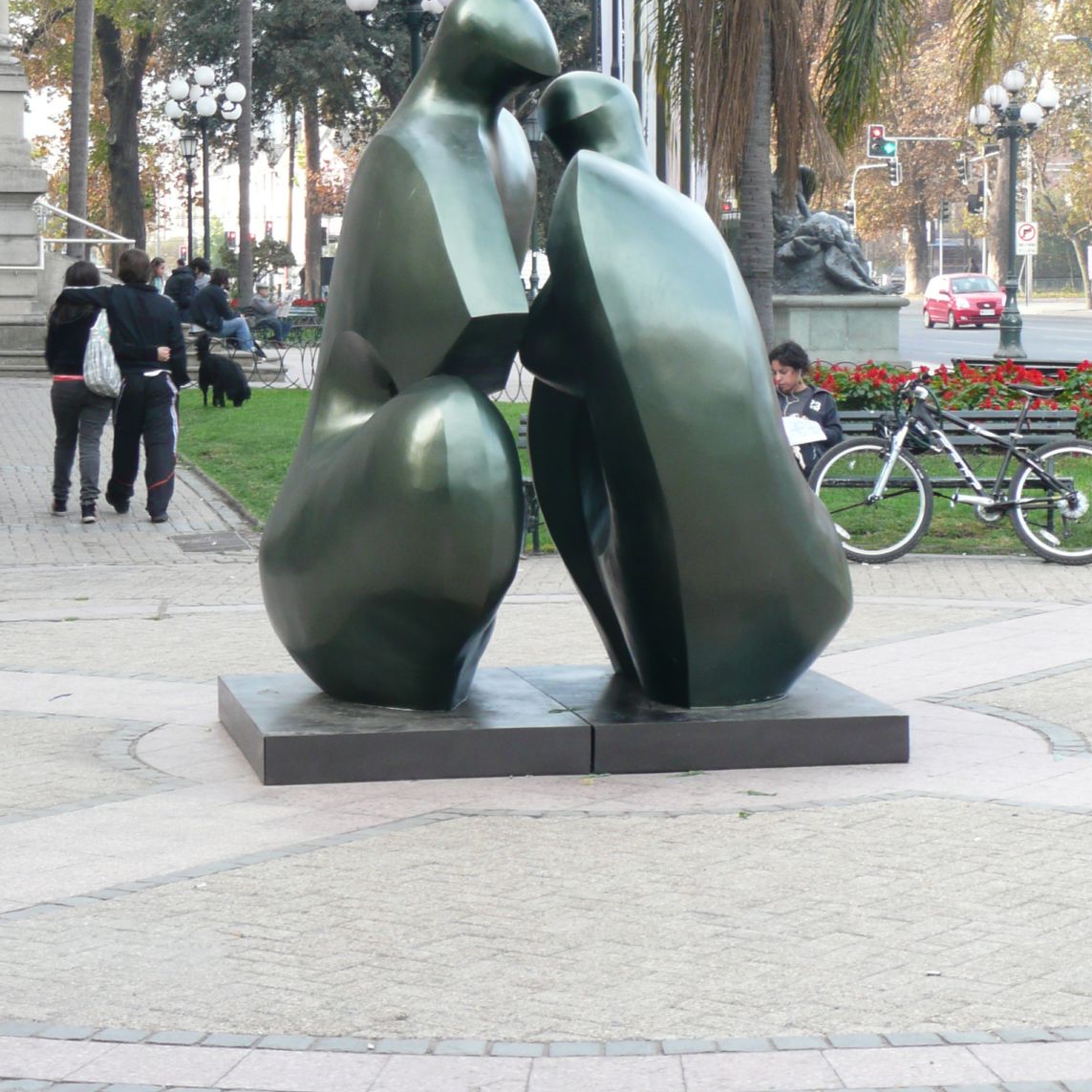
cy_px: 419
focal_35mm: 95
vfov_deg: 18.3
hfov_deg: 18.3
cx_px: 543
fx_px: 3391
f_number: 4.5
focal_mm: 11
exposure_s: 1/30
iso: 100
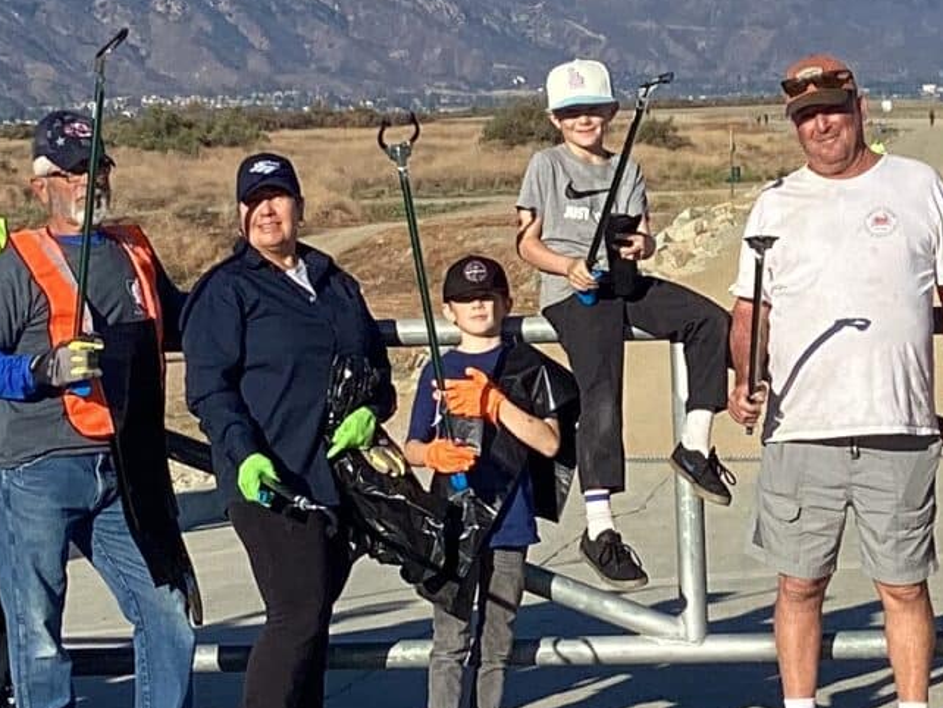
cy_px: 383
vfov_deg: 12.1
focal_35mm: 123
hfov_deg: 16.0
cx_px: 579
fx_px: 3352
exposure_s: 1/1664
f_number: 2.4
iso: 25
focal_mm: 3.3
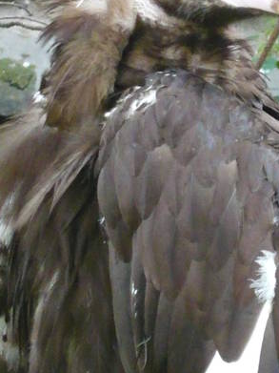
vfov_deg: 4.8
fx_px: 4398
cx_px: 274
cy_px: 267
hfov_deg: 3.6
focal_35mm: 409
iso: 400
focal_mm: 16.5
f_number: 5.1
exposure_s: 1/100
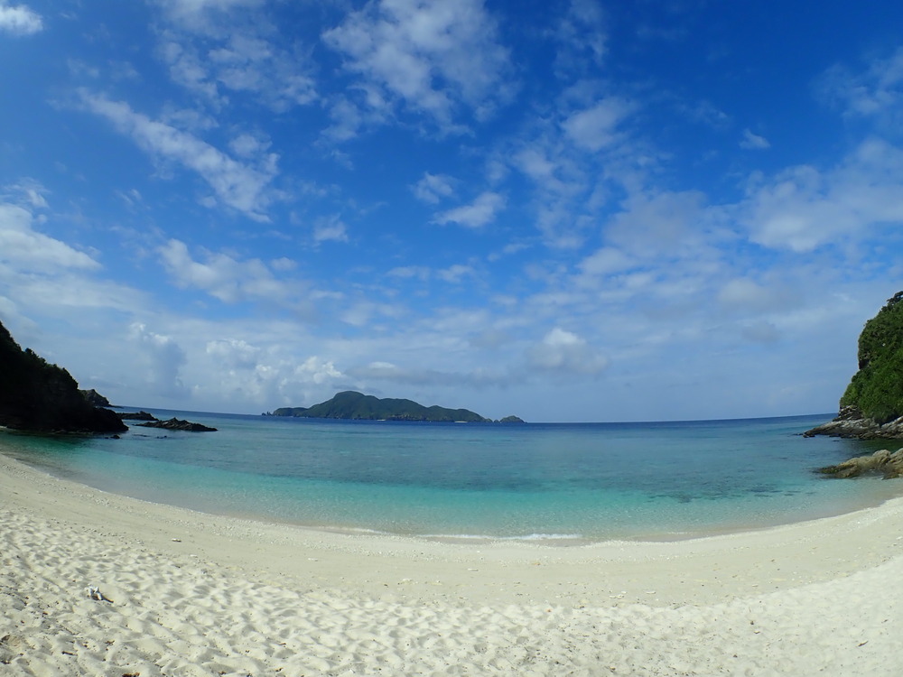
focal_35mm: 25
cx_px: 452
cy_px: 338
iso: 100
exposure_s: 1/400
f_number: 8
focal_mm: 4.5
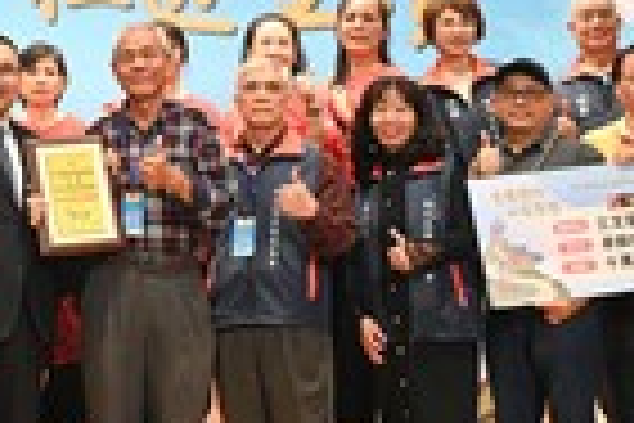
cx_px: 31
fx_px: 1550
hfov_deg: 22.4
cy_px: 110
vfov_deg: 15.5
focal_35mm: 88
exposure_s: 1/125
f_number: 5.6
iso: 1800
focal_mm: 31
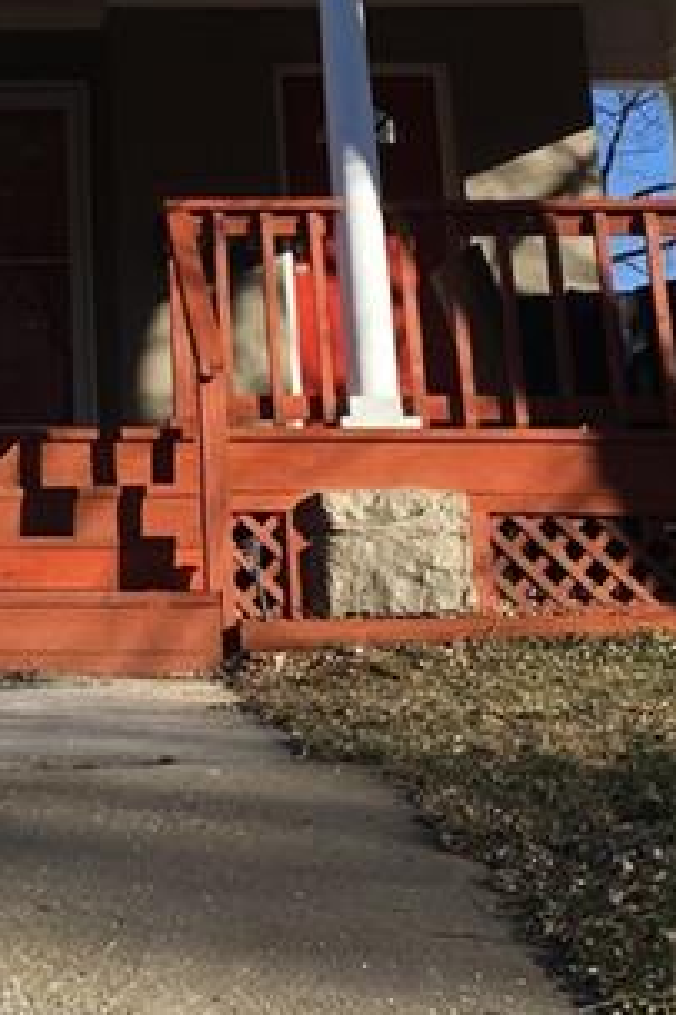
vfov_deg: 24.9
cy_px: -97
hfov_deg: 17.4
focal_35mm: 76
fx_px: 2143
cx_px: -60
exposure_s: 1/1479
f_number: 2.2
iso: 25
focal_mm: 4.15
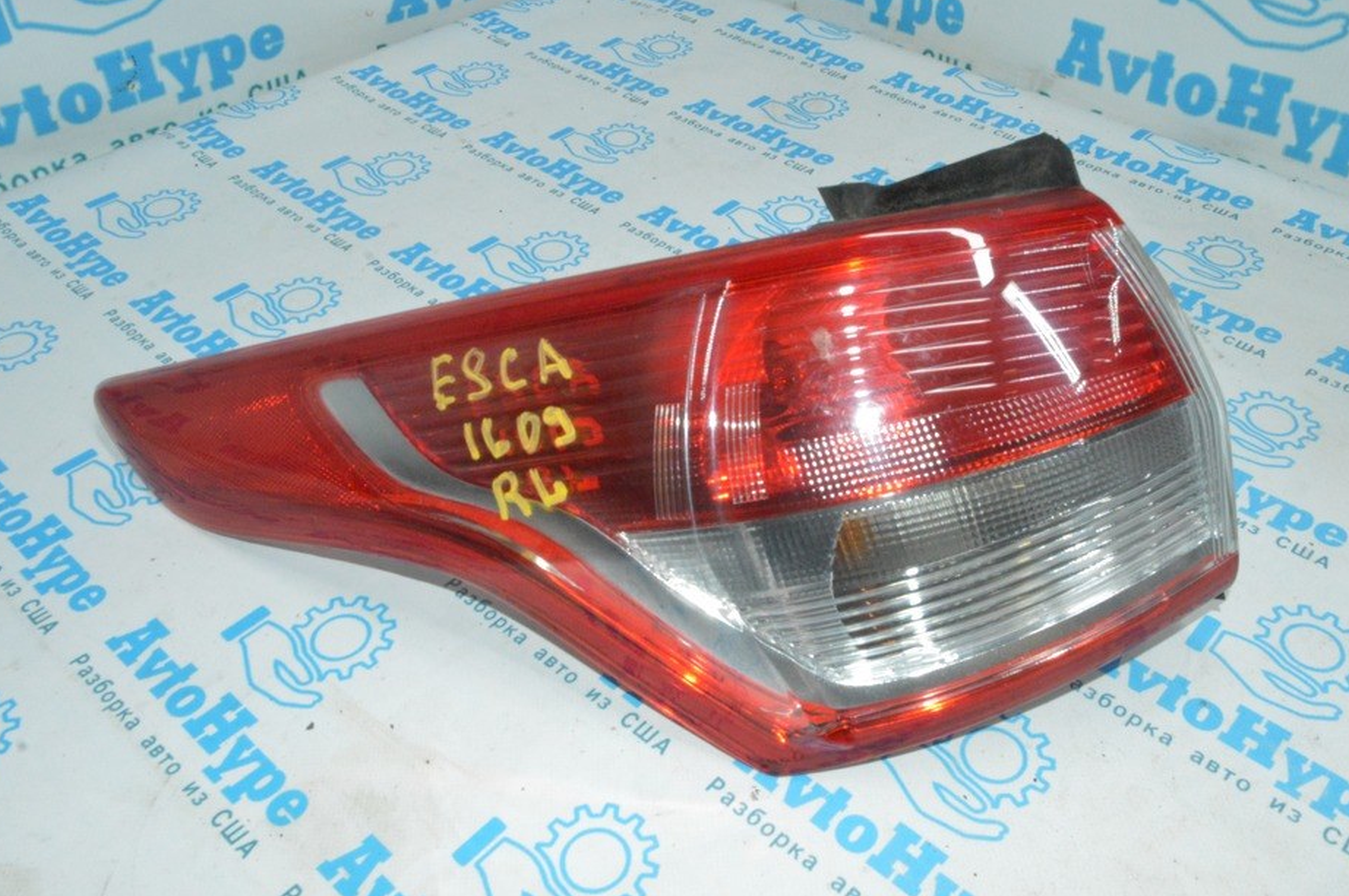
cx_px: 707
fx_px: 1123
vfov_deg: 43.5
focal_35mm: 30
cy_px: 436
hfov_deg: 61.9
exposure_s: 1/40
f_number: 22
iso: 4000
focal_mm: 18
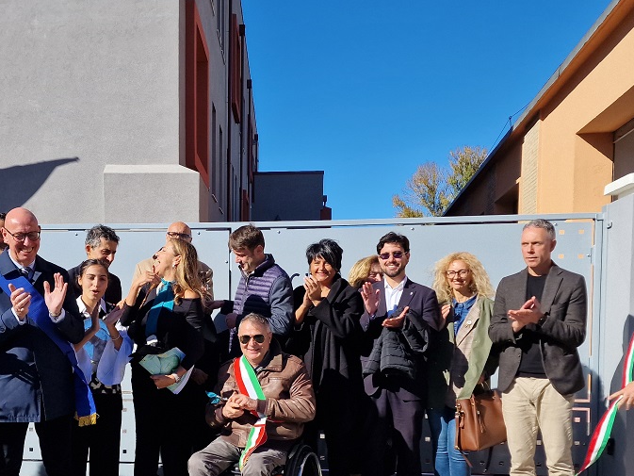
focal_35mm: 41
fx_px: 751
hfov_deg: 45.1
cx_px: 211
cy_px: 341
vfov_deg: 34.6
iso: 50
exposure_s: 1/1392
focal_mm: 6.4
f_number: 1.8
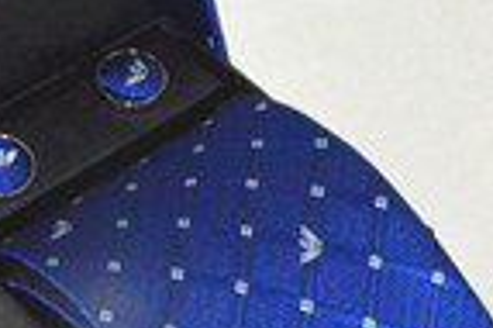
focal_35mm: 199
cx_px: 117
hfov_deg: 10.3
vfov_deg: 6.9
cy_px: 204
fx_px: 2722
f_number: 25
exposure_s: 1/250
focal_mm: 38
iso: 6400
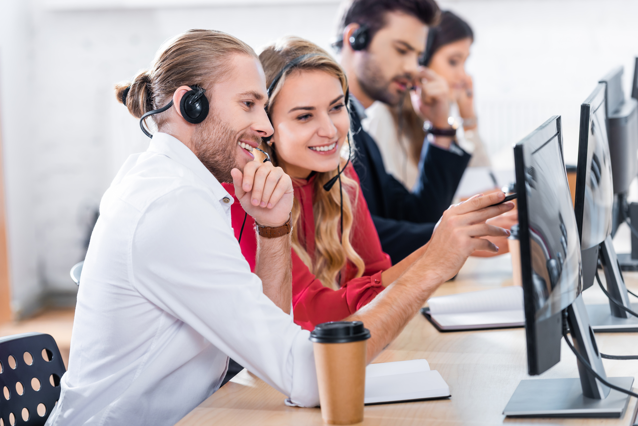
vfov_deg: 10.6
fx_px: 2305
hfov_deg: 15.8
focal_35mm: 130
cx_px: 319
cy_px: 213
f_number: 3.5
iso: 200
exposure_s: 1/200
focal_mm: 130
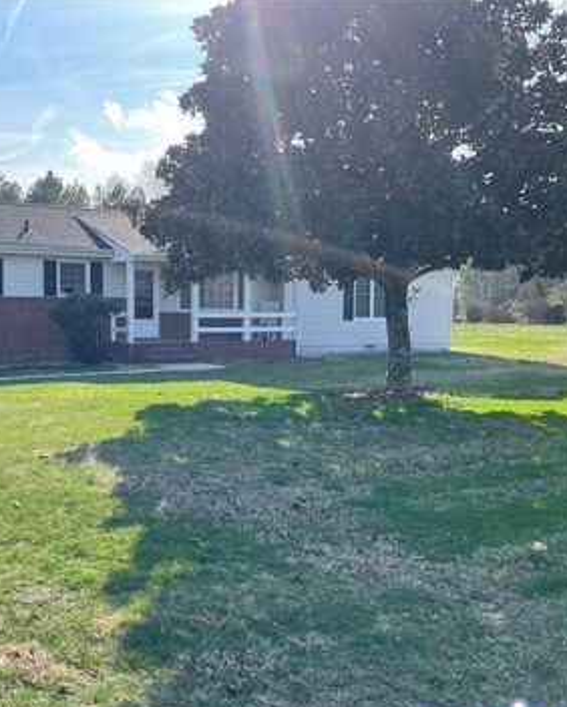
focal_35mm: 36
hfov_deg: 39.6
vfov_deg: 50.2
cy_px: 371
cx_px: 117
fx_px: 754
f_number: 1.6
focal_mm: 4.2
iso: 32
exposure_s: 1/1642
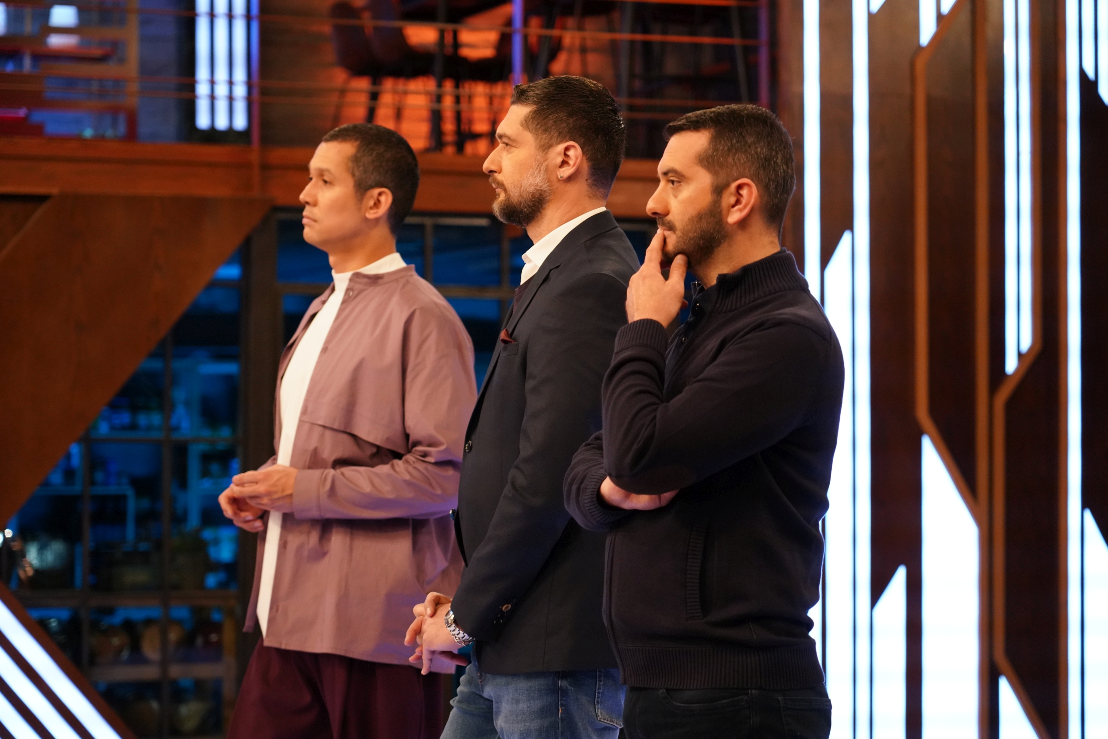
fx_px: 3232
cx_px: 554
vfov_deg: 13.0
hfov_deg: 19.5
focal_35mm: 105
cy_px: 370
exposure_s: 1/160
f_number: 4
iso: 3200
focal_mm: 105
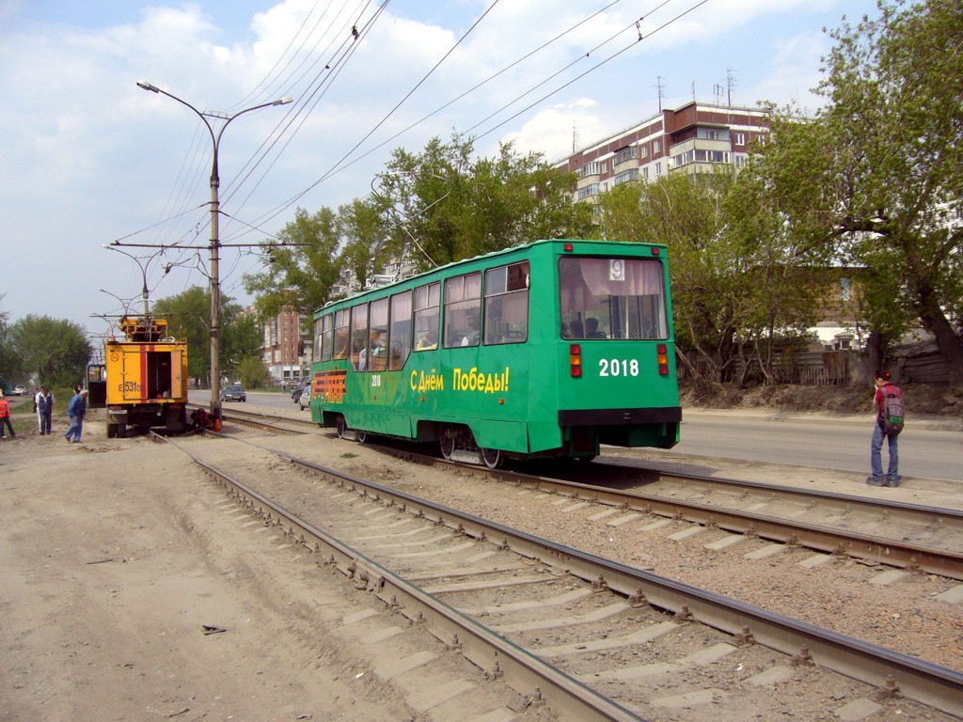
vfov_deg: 40.7
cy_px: 361
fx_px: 974
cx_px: 482
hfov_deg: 52.6
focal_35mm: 35
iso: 80
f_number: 5.6
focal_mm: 5.8
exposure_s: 1/400
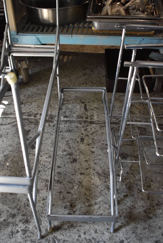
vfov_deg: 52.4
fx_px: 248
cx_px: 78
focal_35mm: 37
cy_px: 118
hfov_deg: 36.4
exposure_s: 1/125
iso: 900
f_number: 3.8
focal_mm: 23
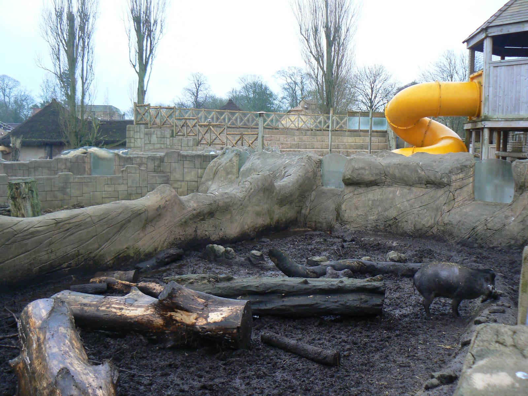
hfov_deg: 51.4
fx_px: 549
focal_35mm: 36
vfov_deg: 39.7
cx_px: 264
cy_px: 198
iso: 80
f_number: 2.8
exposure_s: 1/40
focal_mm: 6
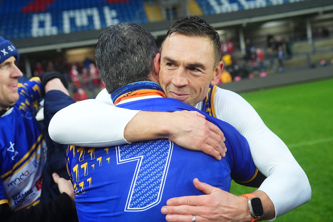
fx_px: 435
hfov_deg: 41.9
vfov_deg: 28.6
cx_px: 166
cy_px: 111
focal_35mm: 47
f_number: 4
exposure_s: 1/800
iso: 4000
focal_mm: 47
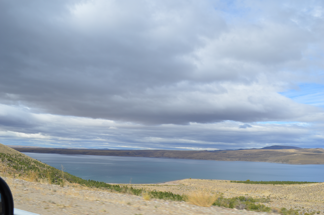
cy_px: 108
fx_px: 270
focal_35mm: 30
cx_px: 162
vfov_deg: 43.5
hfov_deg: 62.0
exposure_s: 1/250
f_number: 8
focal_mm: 20
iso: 100
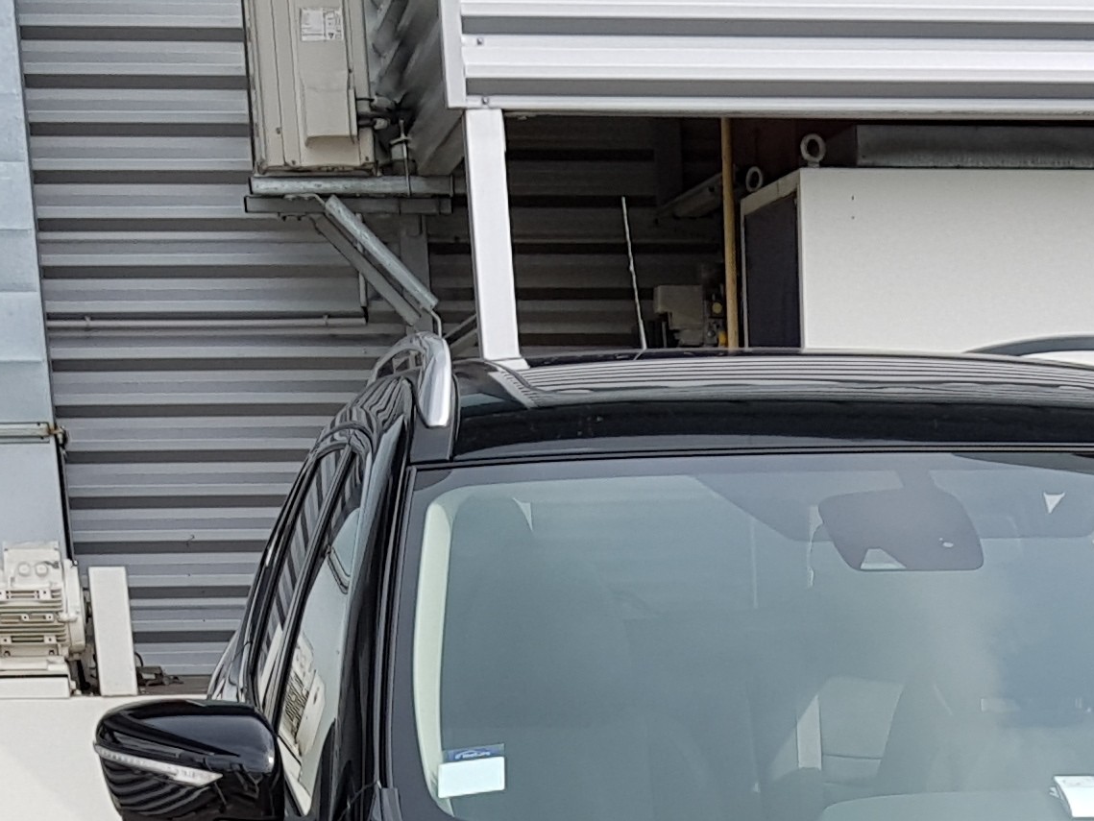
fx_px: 2908
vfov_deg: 14.3
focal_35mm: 92
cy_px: 1444
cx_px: 930
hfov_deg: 21.0
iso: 40
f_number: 1.7
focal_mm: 4.2
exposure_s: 1/1076
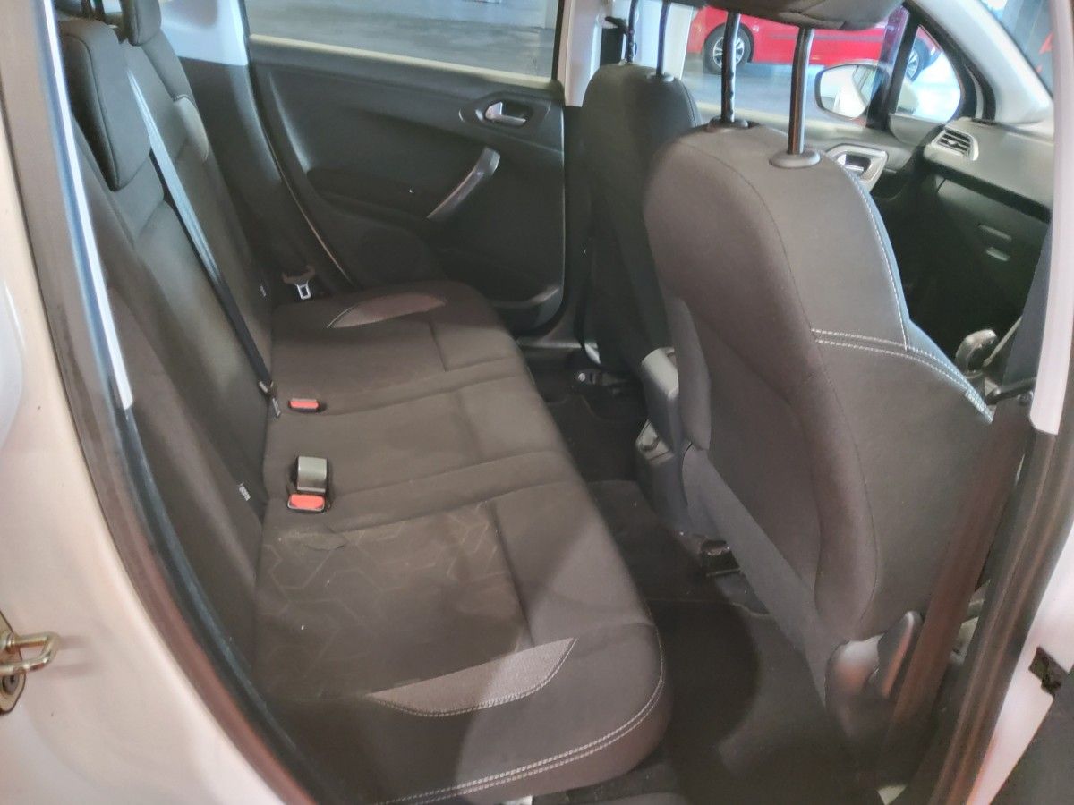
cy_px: 402
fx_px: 807
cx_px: 537
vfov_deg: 53.1
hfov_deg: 67.3
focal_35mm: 26
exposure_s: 1/25
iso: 1000
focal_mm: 3.08
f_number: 2
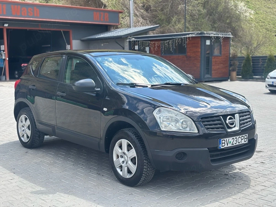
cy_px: 104
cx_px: 138
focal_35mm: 52
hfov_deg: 36.8
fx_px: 415
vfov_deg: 28.0
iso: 32
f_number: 1.6
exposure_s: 1/1037
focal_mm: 5.96
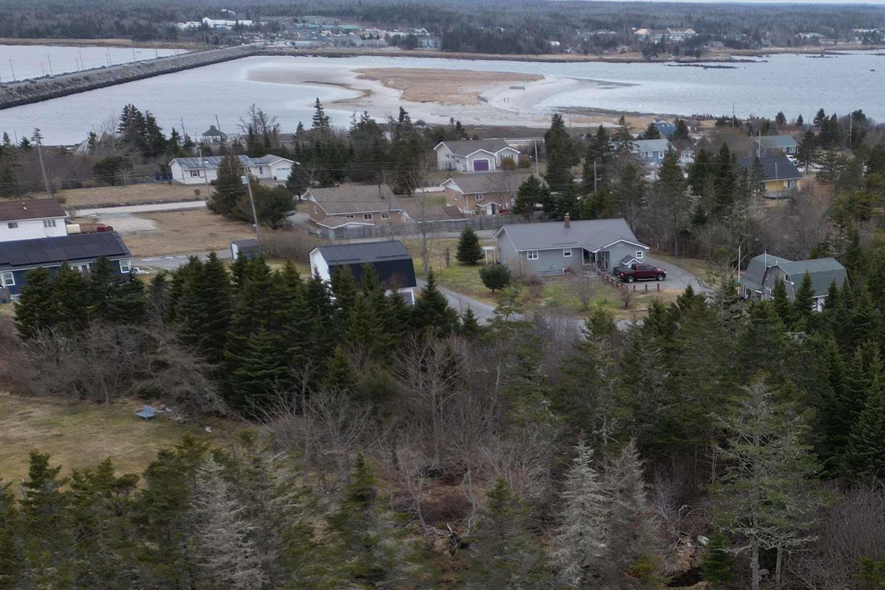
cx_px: 753
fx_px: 1204
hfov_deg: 38.3
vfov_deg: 26.5
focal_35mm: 49
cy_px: 540
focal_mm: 6.72
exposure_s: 1/20
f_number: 1.7
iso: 100
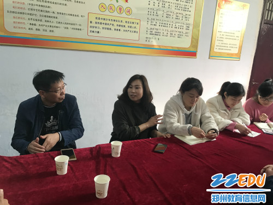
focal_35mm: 28
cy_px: 102
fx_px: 221
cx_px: 136
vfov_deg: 49.7
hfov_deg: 63.4
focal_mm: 3.99
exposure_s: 1/33
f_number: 1.8
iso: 32
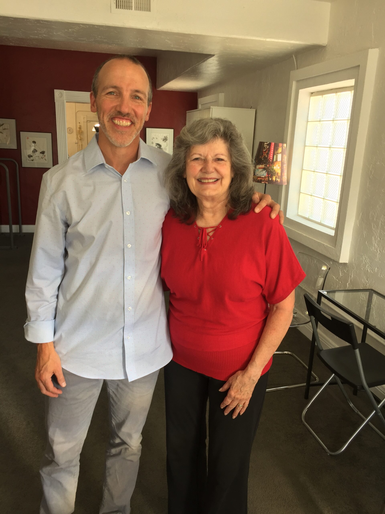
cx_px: 192
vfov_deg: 61.7
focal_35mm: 29
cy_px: 257
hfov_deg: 48.2
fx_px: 430
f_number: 2.2
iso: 32
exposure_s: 1/40
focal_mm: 4.15
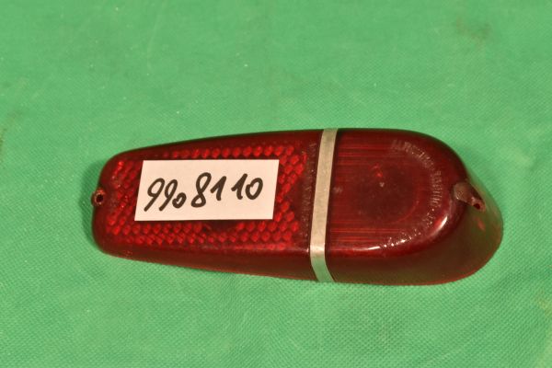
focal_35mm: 82
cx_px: 276
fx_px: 1265
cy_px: 184
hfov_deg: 24.6
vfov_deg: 16.6
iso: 1400
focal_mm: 55
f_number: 14
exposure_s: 1/100
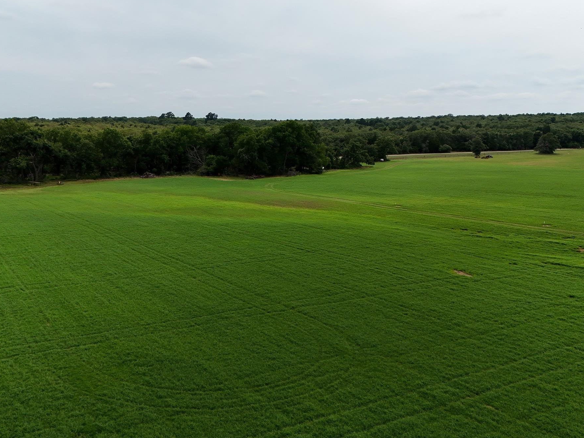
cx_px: 270
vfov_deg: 66.0
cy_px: 215
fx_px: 337
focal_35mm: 20
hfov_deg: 81.6
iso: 160
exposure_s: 3.2
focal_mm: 18
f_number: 7.1
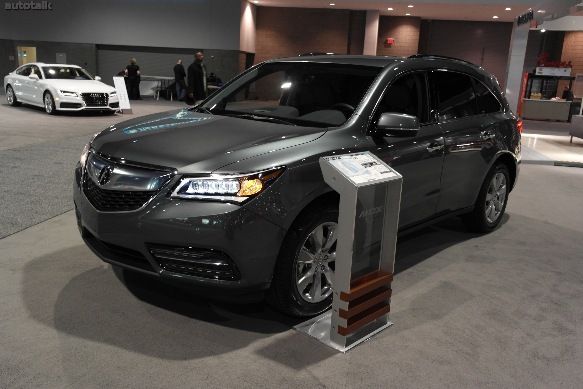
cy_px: 194
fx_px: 486
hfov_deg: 61.9
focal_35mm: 30
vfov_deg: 43.6
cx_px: 292
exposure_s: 1/30
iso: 400
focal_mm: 20
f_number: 3.5
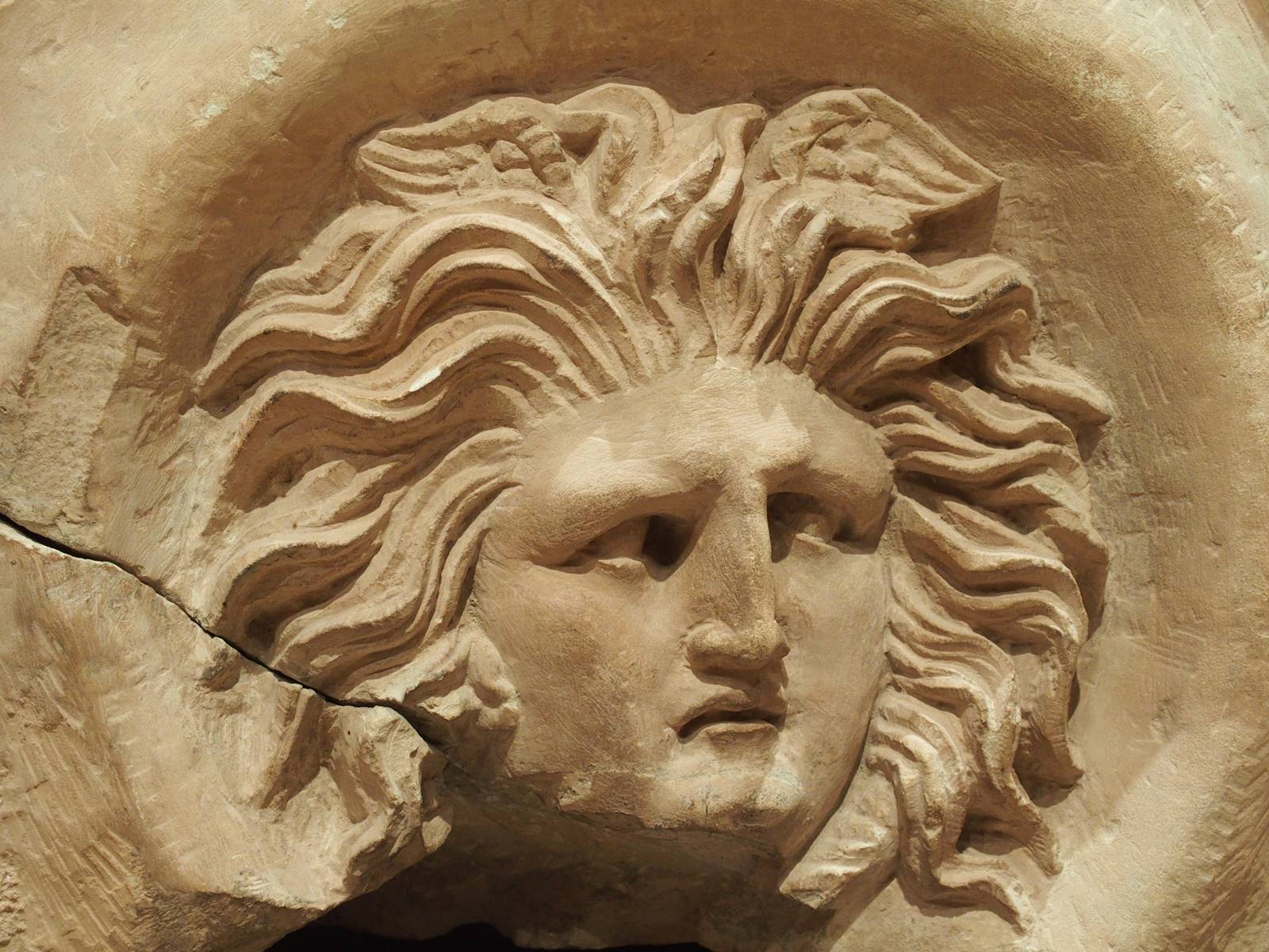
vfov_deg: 21.6
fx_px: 2493
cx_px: 634
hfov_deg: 28.6
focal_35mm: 68
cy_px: 476
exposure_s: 1/60
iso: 400
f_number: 2.8
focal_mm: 14.5
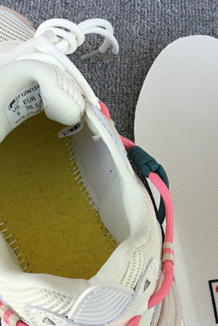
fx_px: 608
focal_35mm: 67
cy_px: 192
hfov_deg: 20.1
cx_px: 170
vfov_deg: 30.0
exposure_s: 1/226
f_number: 2.4
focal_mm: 3.3
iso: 25
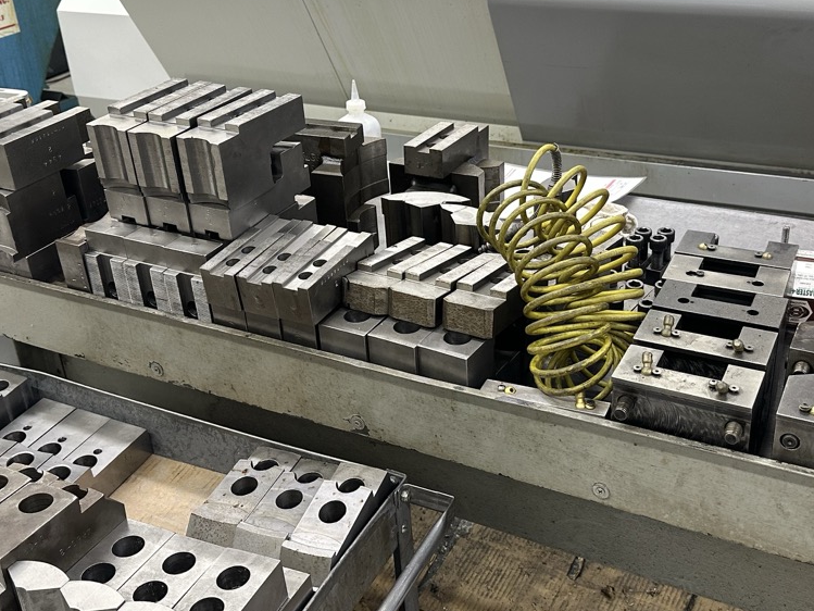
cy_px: 279
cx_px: 450
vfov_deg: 35.1
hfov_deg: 45.7
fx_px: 964
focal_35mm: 41
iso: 160
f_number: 1.78
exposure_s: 1/60
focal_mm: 6.86
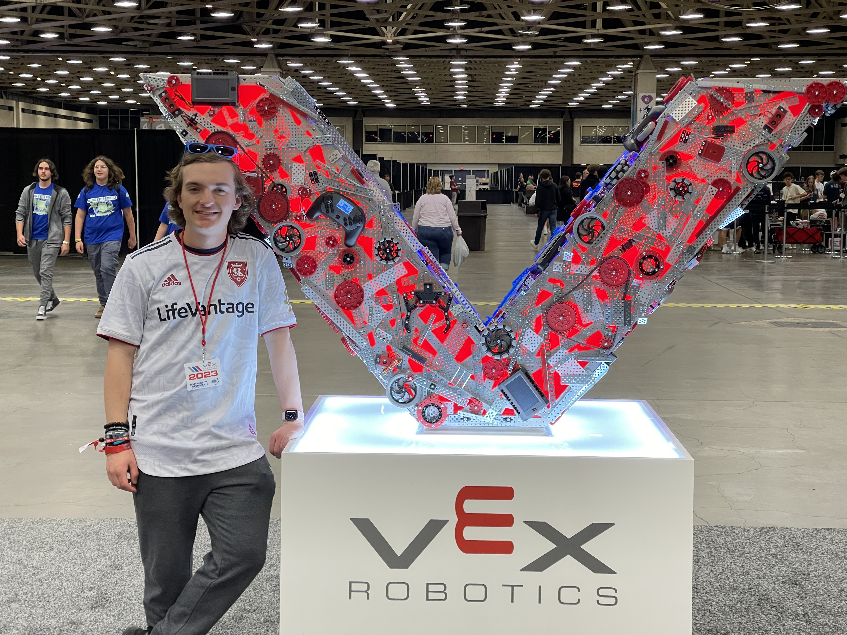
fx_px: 1566
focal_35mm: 64
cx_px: 424
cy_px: 318
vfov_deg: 22.9
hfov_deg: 30.3
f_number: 2.2
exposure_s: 1/94
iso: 200
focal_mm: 7.5
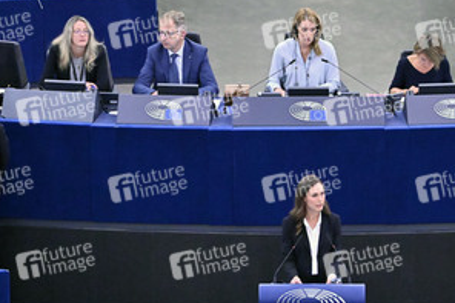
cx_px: 322
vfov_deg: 4.1
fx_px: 4231
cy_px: 223
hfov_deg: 6.2
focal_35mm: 335
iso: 16000
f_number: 5.3
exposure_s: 1/1000
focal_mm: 220
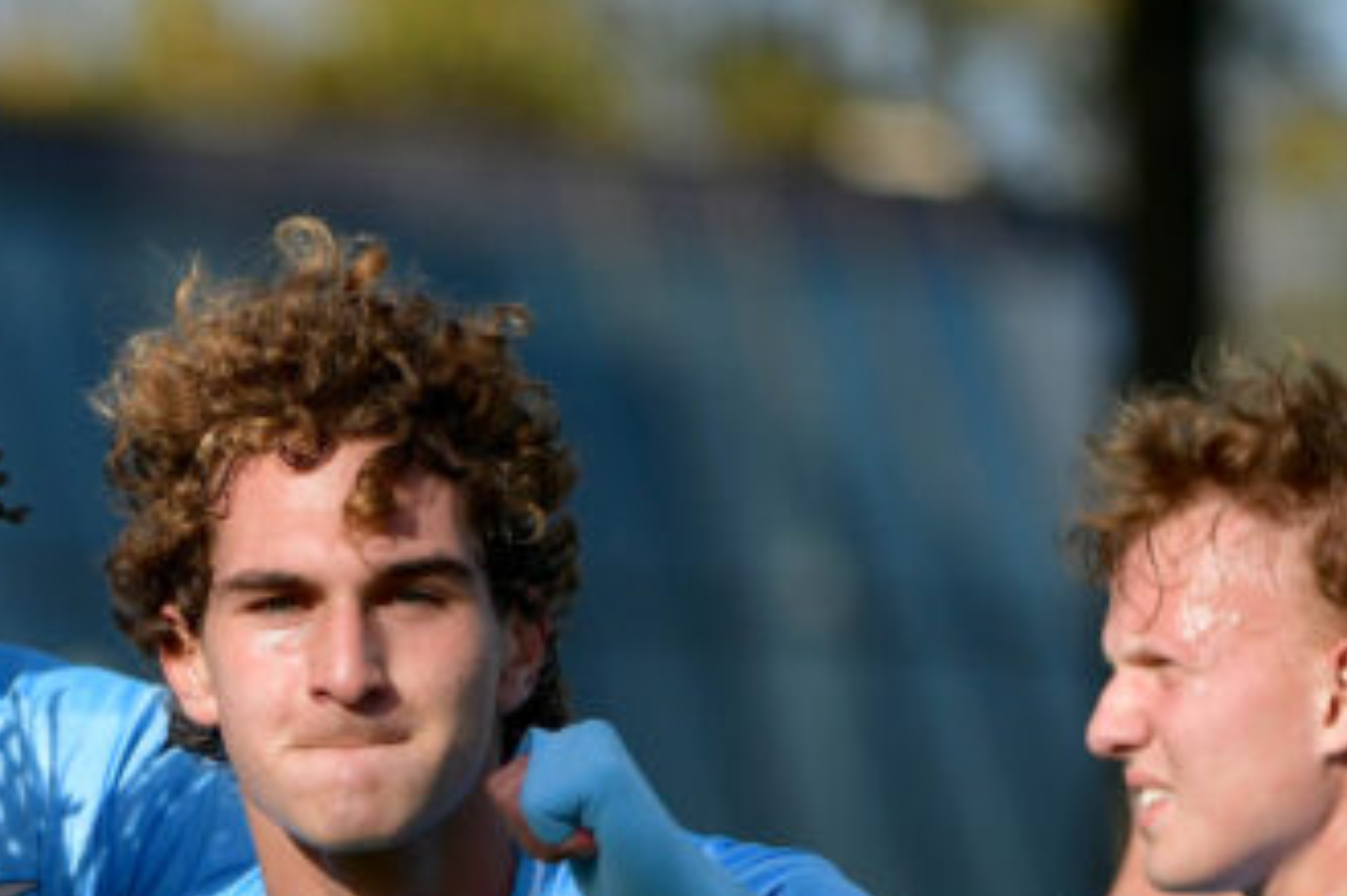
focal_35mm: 748
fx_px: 27972
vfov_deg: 1.8
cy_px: 1340
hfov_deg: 2.8
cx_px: -94
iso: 320
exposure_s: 1/4000
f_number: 4
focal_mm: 240
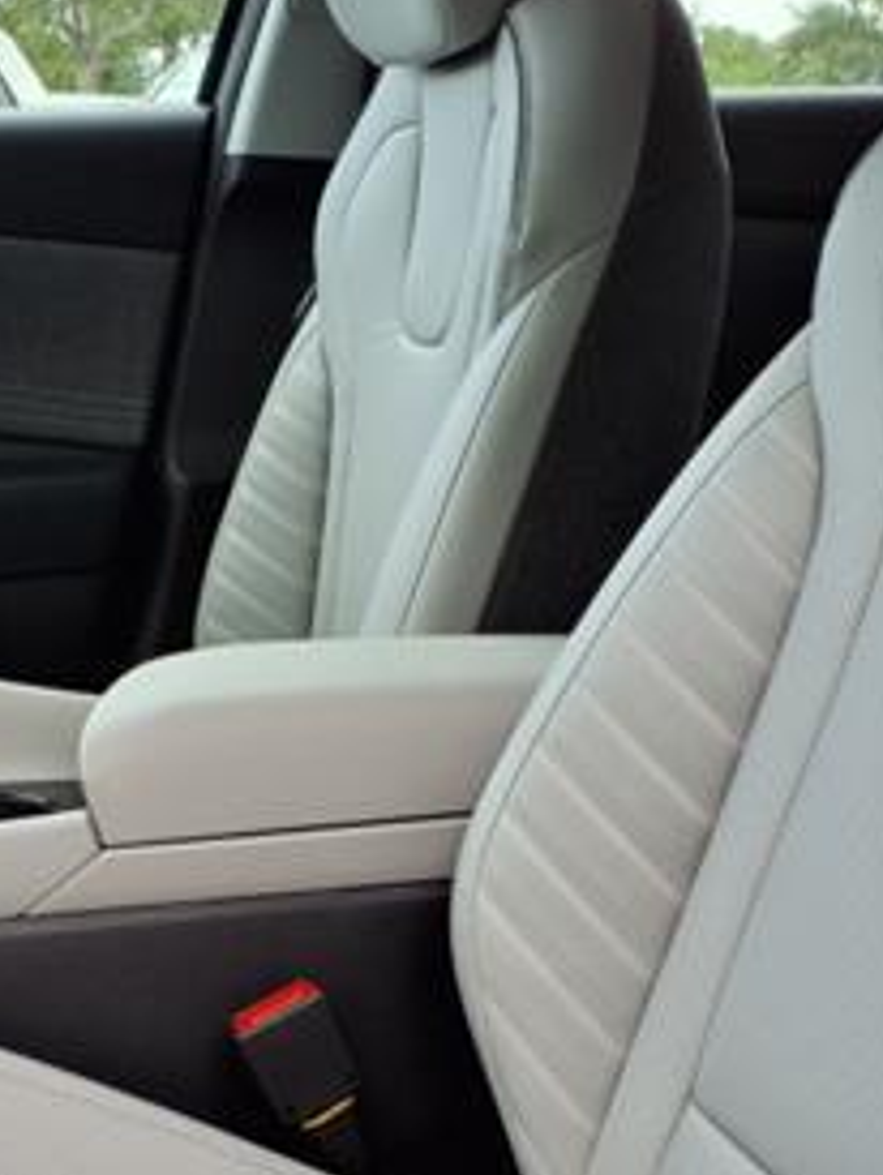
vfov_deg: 30.2
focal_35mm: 63
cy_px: 866
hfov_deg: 23.2
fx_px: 2139
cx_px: 291
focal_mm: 3.58
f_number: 1.9
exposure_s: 1/286
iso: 40
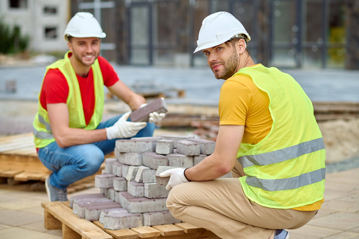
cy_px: 120
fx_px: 847
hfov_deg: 23.9
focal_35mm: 85
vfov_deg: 16.0
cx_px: 180
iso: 500
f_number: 2.5
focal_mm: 85
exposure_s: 1/1250
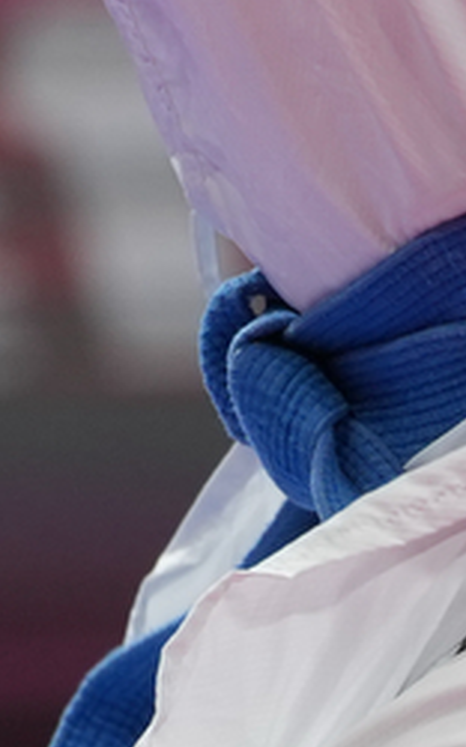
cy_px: -717
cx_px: -648
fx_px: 32794
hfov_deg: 0.8
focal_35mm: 1612
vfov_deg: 1.3
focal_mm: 165
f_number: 2.8
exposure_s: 1/1000
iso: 500
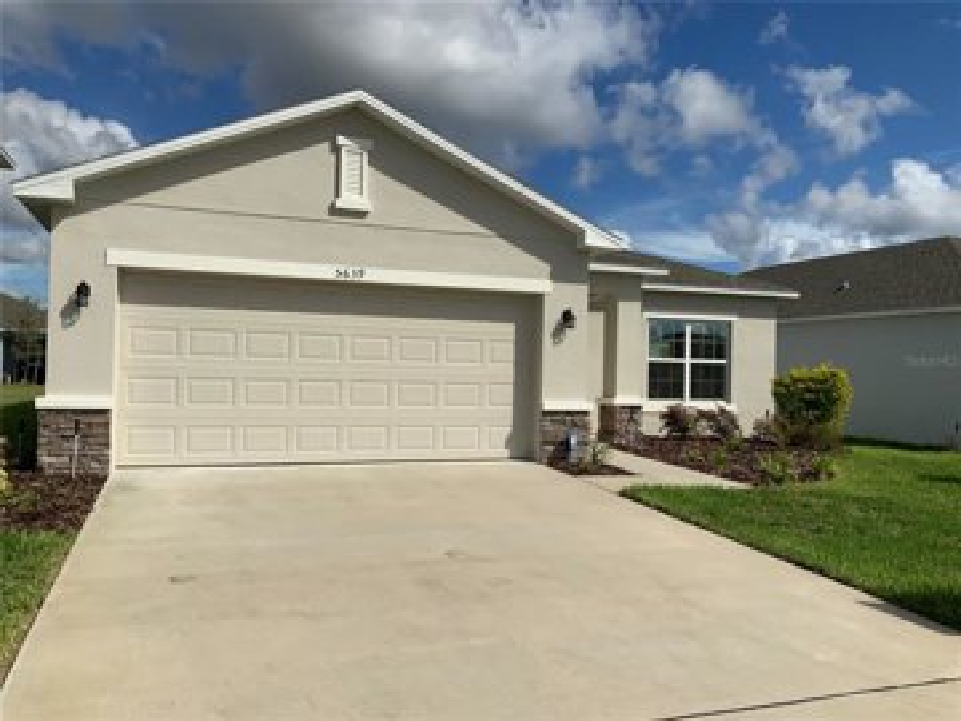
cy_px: 360
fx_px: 805
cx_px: 480
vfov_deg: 48.2
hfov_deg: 61.7
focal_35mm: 29
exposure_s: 1/4785
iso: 20
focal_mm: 3
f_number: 1.8
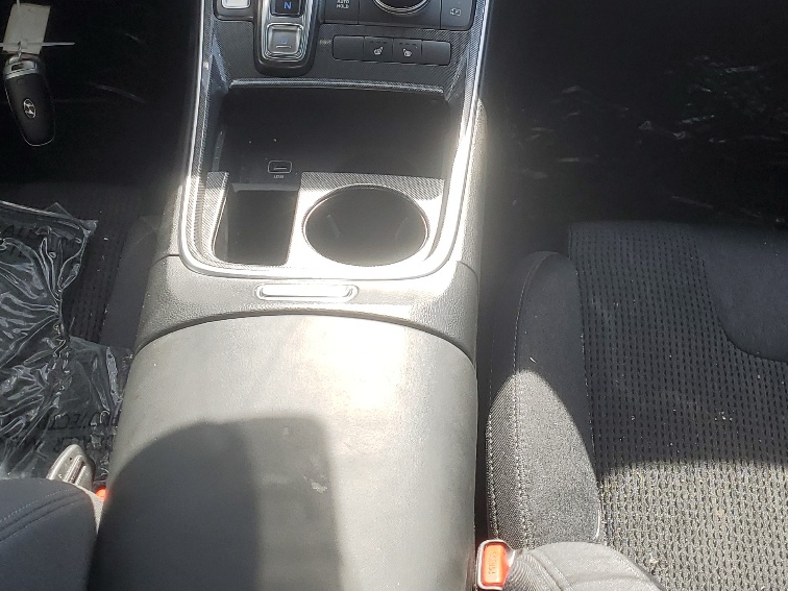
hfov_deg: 34.9
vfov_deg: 25.7
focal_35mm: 55
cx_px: 442
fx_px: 1252
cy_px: 58
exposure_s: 1/556
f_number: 1.5
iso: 50
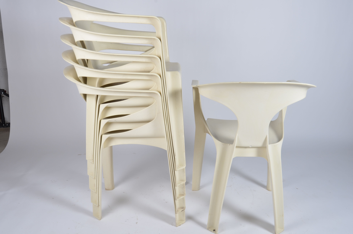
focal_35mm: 36
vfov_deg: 36.7
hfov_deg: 53.2
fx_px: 352
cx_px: 176
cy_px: 117
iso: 100
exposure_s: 1/125
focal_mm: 24
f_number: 11
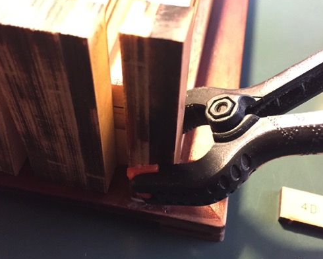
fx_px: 354
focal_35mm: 37
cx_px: 156
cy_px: 113
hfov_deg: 49.1
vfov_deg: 40.1
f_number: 2.2
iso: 500
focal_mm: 4.15
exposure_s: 1/17
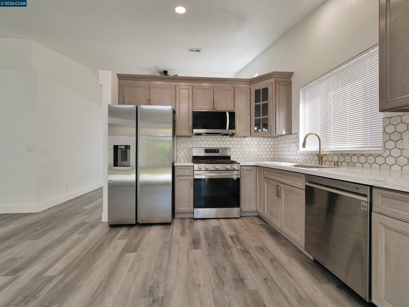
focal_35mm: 14
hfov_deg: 102.1
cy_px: 154
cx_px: 204
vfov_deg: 85.7
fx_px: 165
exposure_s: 1/160
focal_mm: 7
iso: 800
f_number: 6.3
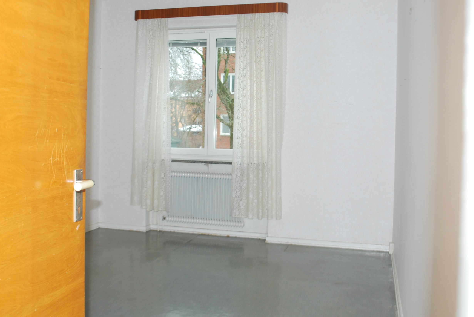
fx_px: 905
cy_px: 132
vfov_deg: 19.9
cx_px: 237
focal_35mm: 69
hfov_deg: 29.3
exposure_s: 1/60
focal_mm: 35
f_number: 5.3
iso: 200
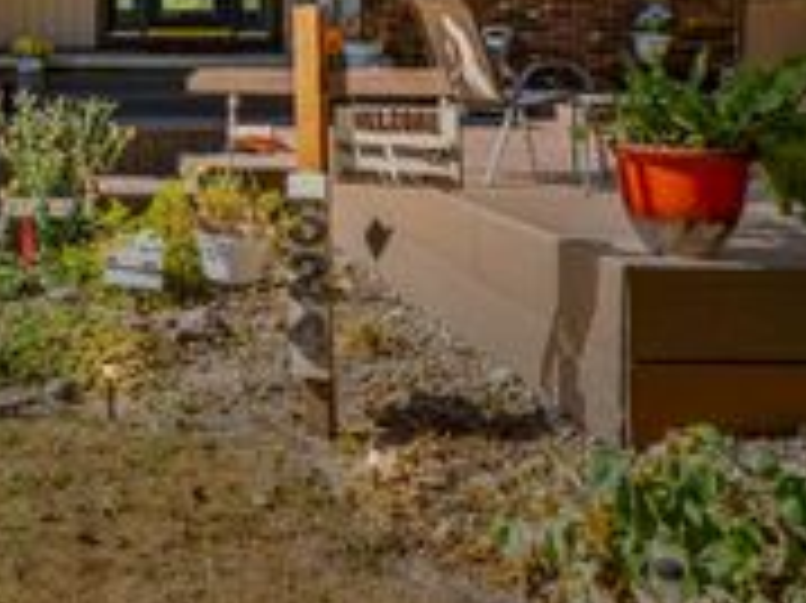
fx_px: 1001
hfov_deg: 37.8
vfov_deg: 28.8
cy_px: -133
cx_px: -45
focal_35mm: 43
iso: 400
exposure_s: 1/640
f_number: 8
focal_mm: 16
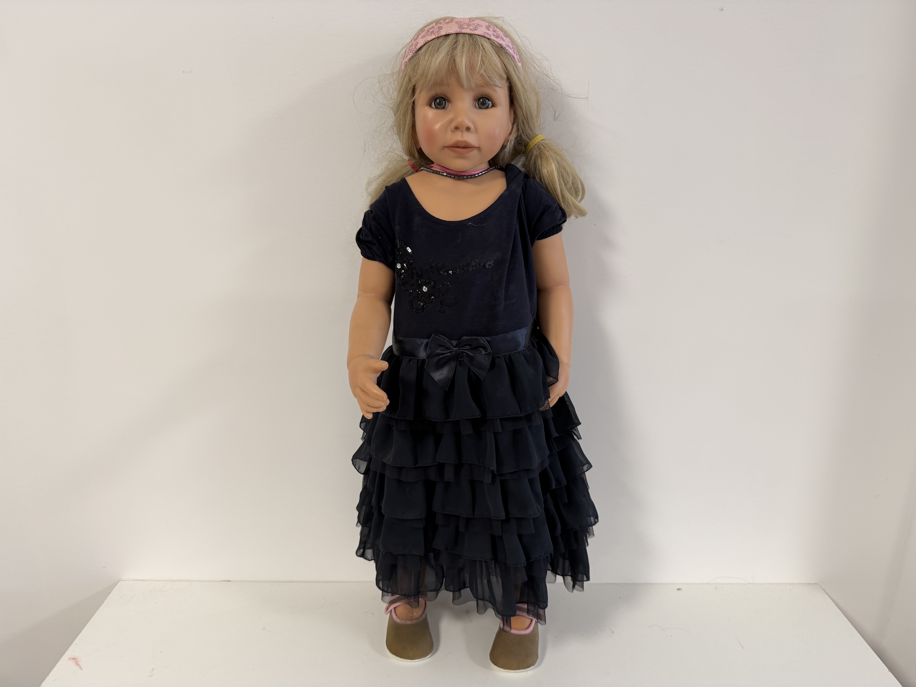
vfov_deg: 56.8
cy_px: 344
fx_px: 635
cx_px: 458
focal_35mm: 24
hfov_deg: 71.6
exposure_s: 1/50
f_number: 1.78
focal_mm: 6.76
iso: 125
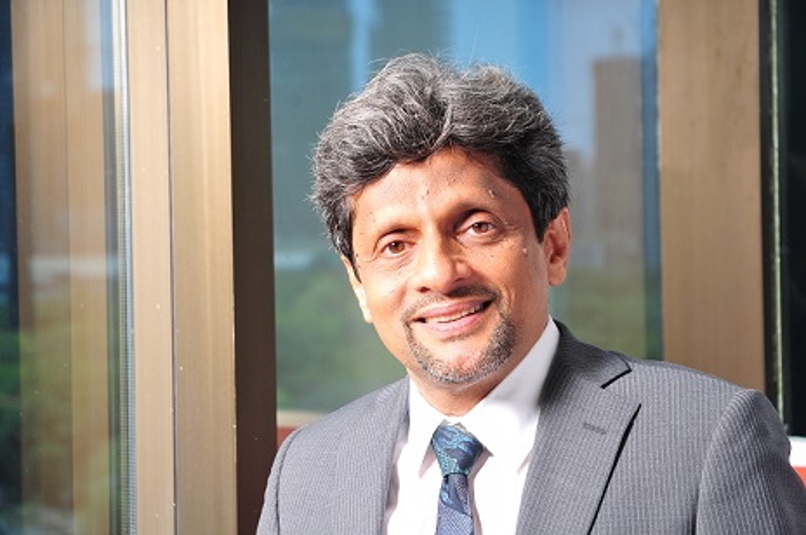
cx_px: 403
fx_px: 2348
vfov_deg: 13.0
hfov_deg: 19.5
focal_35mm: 105
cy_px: 268
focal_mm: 70
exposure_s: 1/200
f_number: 5
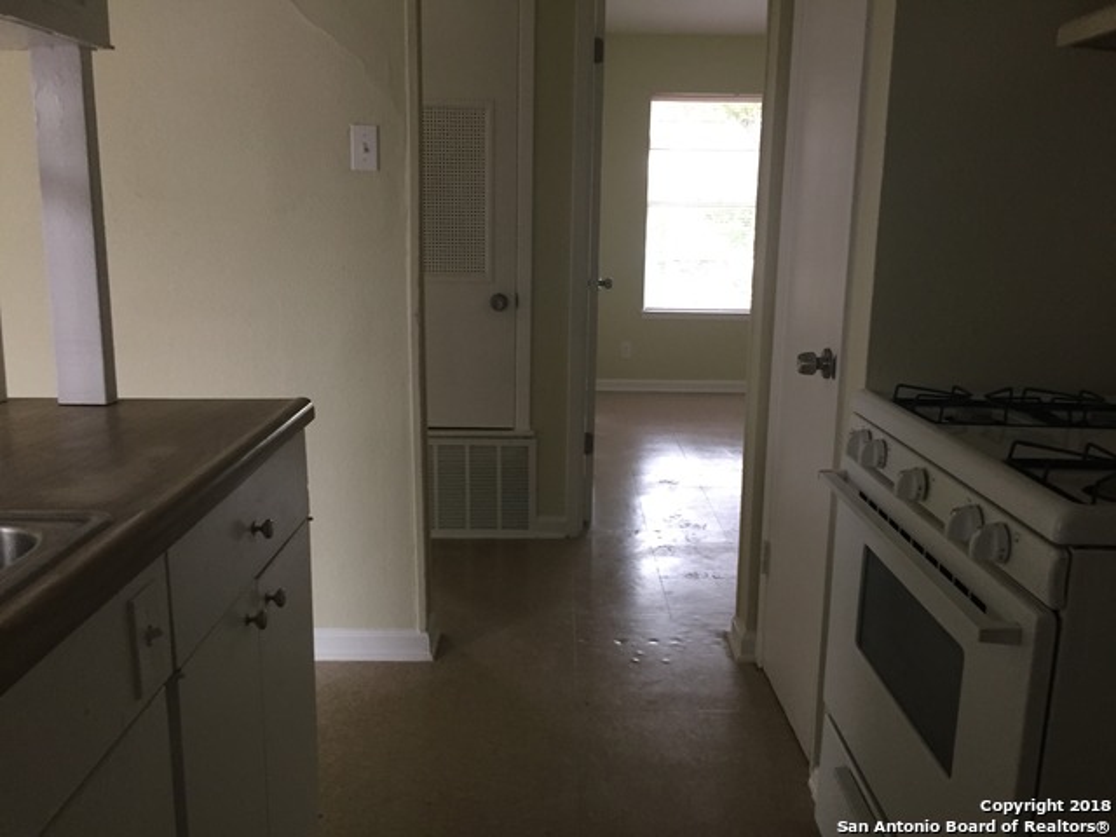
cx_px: 558
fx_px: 935
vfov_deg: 48.2
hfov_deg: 61.7
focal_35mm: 29
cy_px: 418
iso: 160
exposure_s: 1/30
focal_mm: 4.15
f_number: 2.2
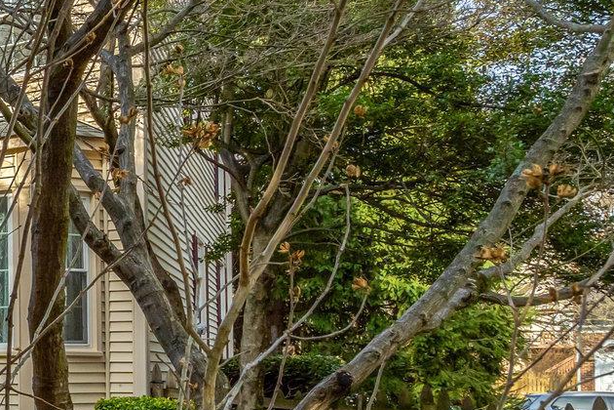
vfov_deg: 25.9
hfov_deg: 25.5
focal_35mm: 52
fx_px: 887
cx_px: -363
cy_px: 269
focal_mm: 16
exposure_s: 1/640
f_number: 8
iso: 1250
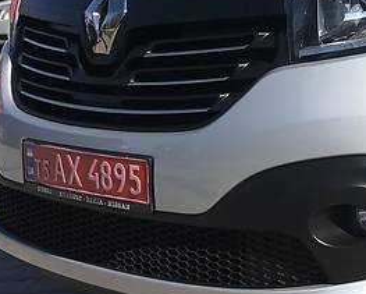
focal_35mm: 83
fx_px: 900
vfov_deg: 18.3
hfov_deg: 21.2
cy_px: 42
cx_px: 452
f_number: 1.8
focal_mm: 4
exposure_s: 1/2591
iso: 20
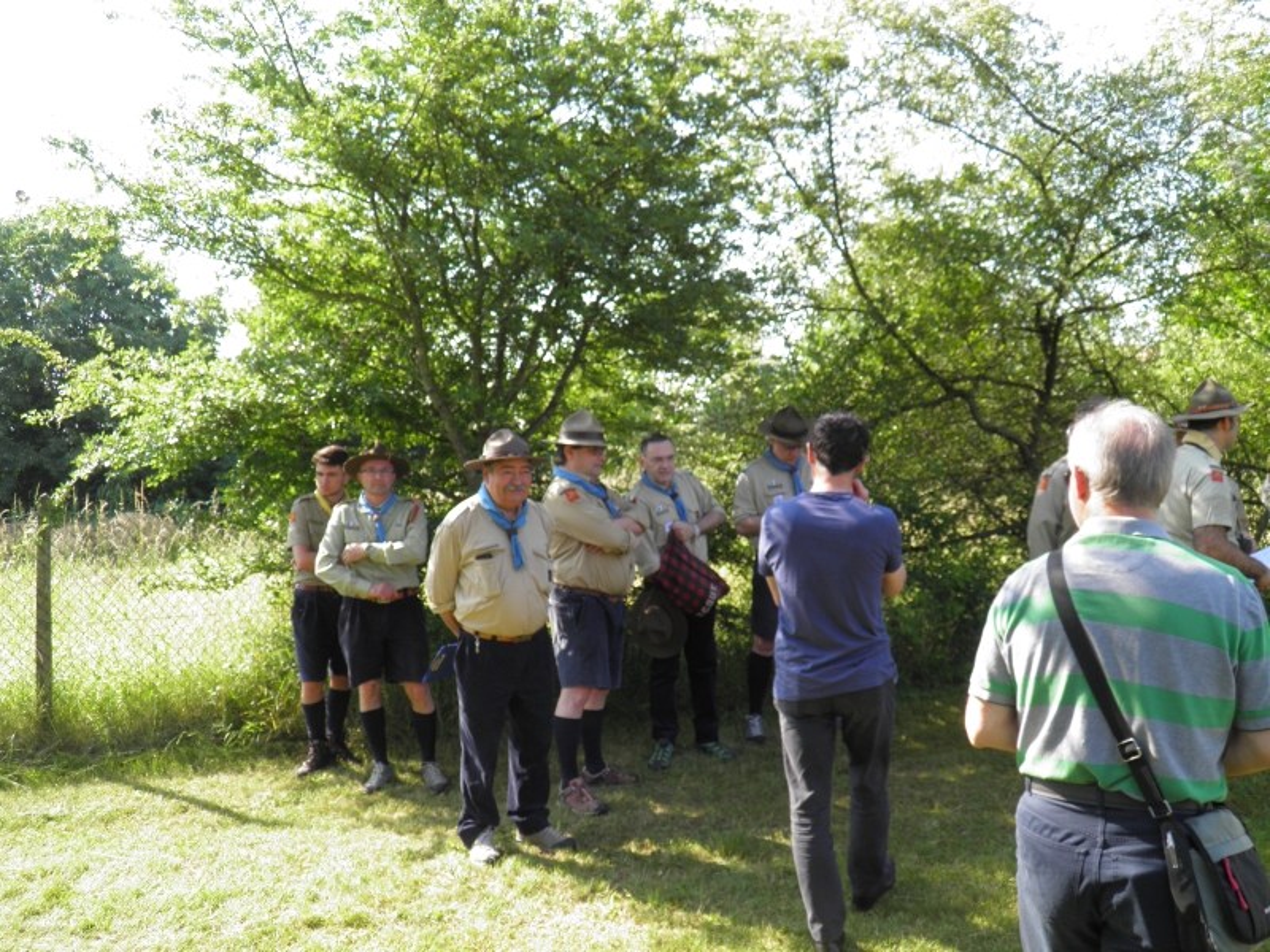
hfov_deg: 60.0
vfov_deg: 46.8
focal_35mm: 30
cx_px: 635
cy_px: 476
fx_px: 1101
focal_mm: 5.5
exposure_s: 1/160
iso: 50
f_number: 3
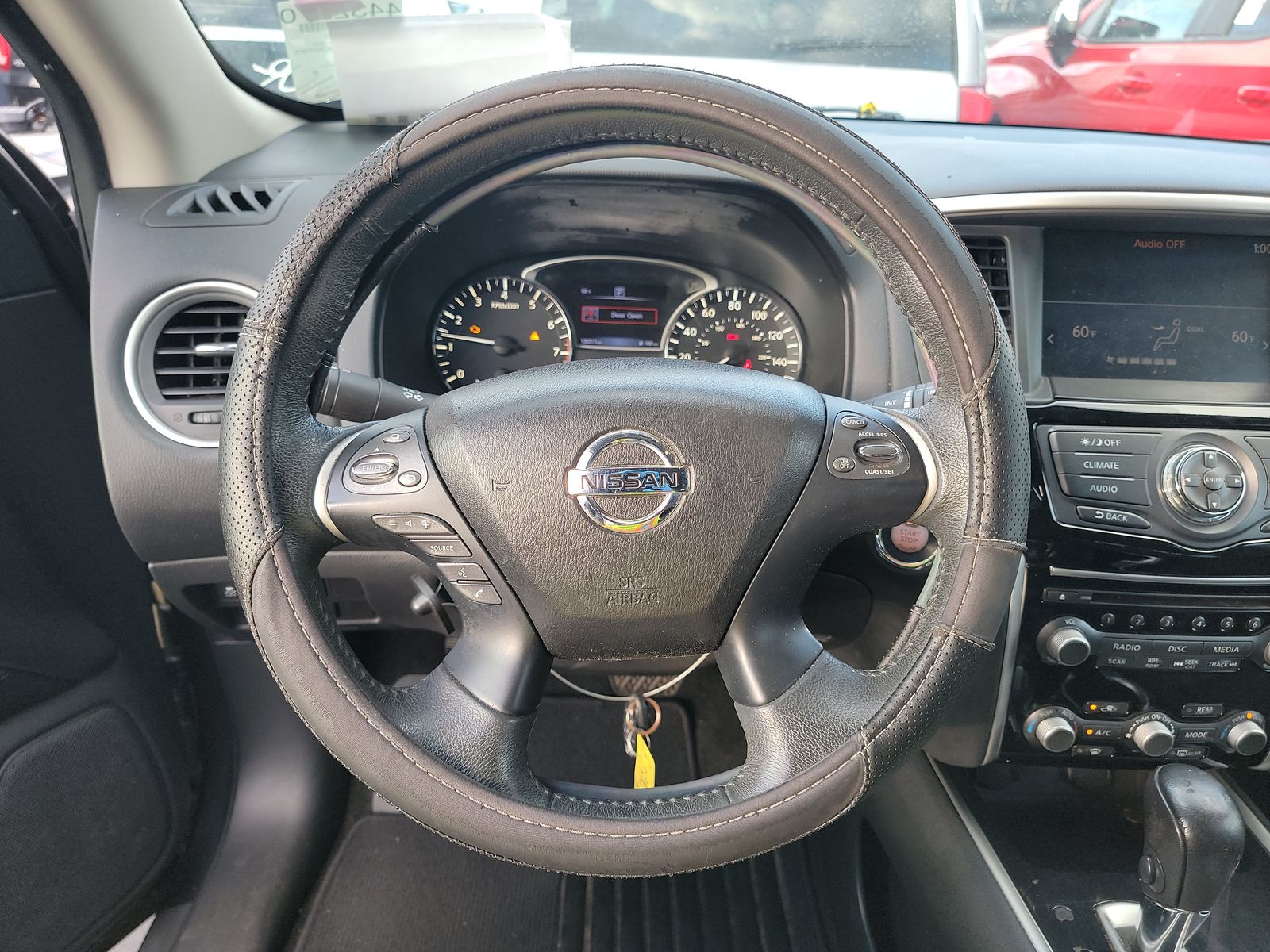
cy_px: 476
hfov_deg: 71.6
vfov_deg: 56.8
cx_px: 635
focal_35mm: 24
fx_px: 881
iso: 128
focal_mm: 6.7
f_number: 1.8
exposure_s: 1/59
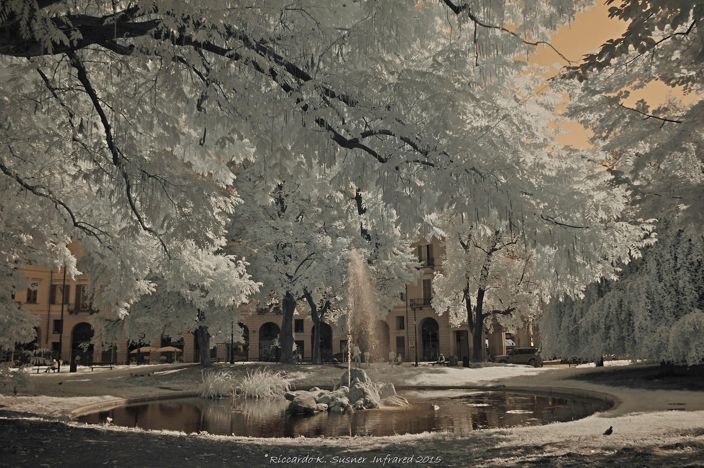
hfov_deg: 67.4
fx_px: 527
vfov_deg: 47.8
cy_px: 234
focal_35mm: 27
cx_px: 352
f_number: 8
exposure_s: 1/320
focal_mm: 18
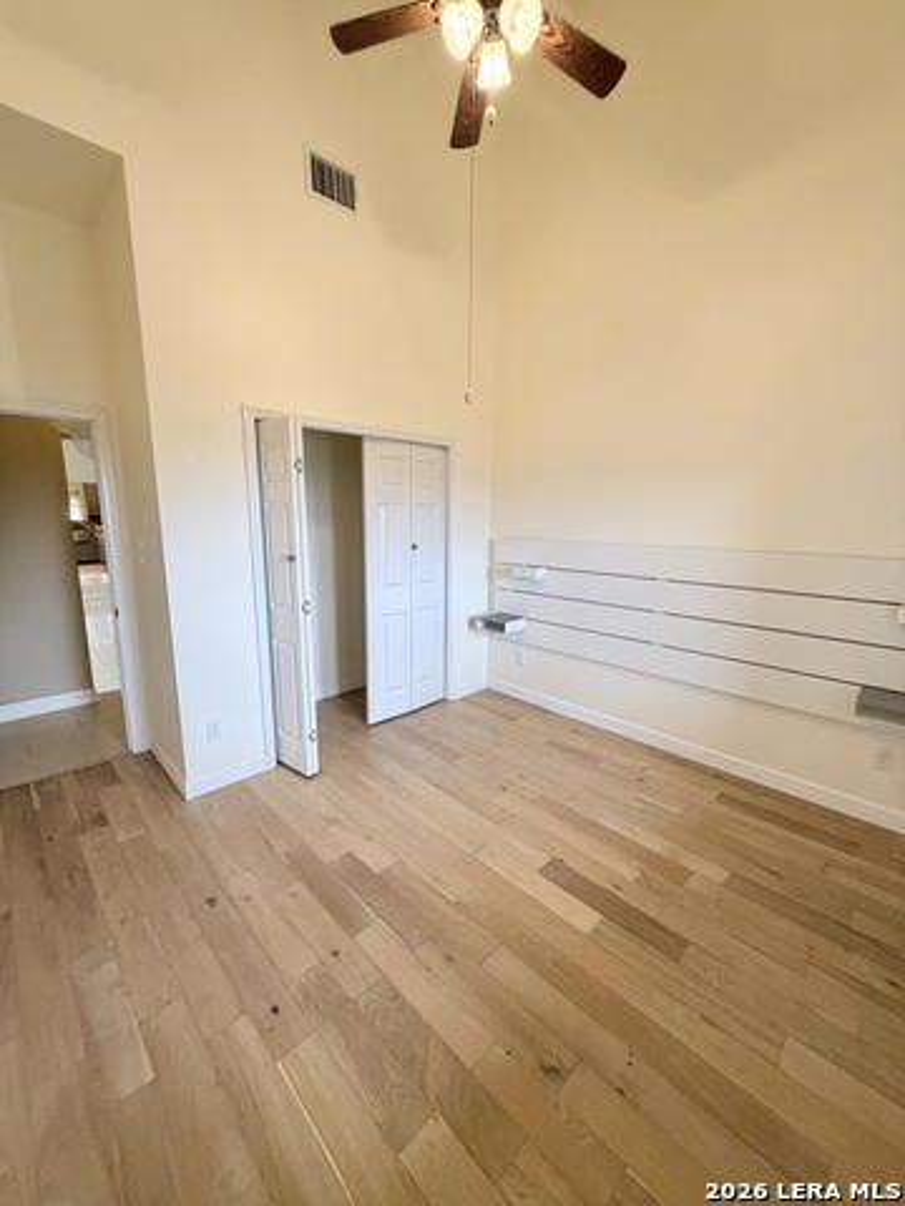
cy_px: 603
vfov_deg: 102.1
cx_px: 452
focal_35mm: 14
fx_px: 488
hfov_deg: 85.7
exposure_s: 1/60
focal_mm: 2.22
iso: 250
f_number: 2.2
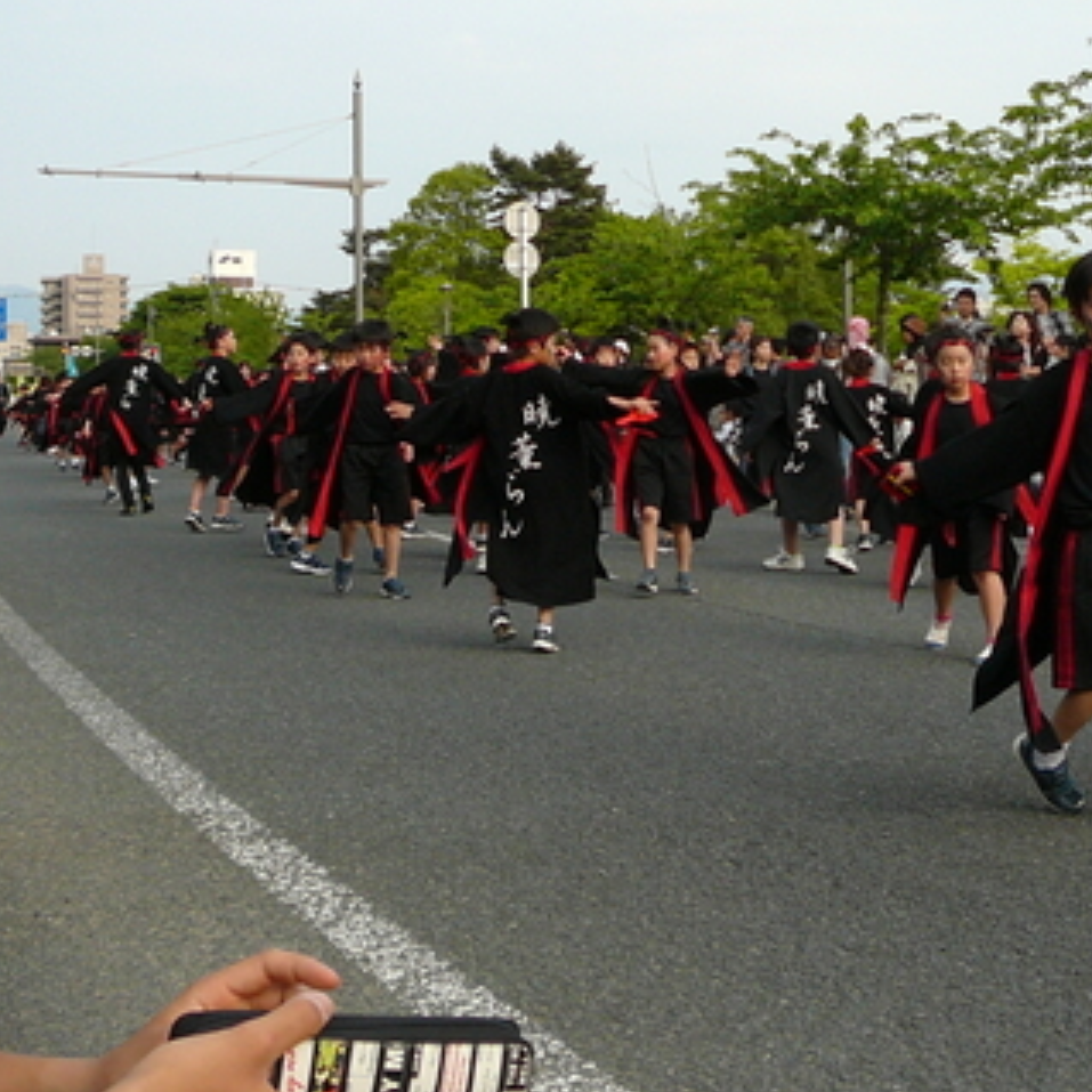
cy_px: 404
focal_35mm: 62
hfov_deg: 27.4
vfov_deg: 27.6
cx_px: 808
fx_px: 2213
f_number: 2.8
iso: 100
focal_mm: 5.2
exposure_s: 1/640
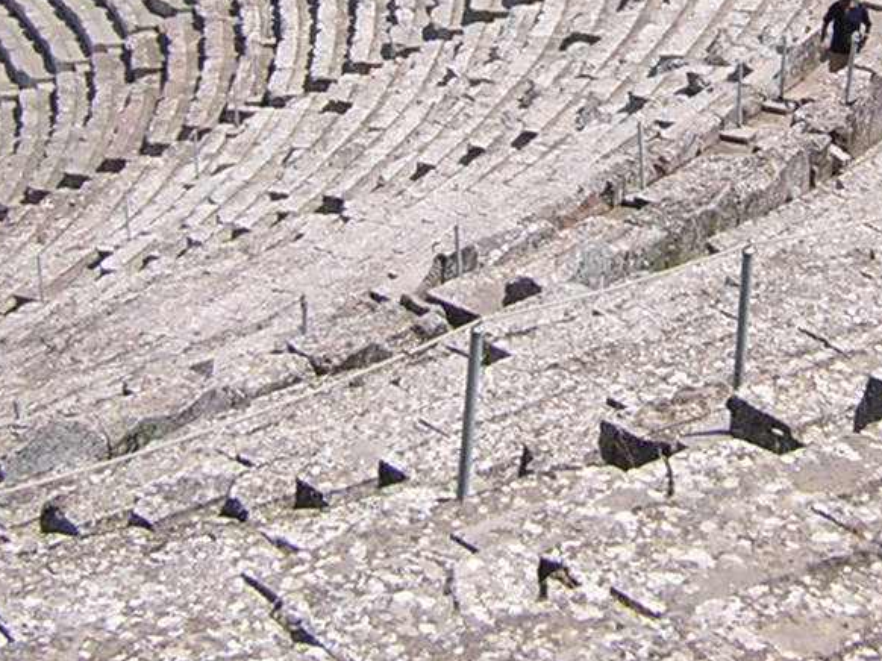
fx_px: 2521
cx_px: 685
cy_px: -99
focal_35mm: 99
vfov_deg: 14.5
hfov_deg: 19.7
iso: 100
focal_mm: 4.7
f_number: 5.2
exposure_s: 1/468
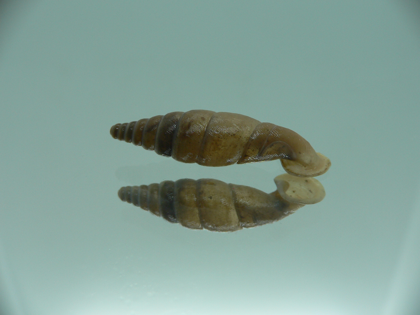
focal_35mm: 35
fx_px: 425
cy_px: 158
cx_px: 210
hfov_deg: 52.6
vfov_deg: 40.7
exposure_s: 1/80
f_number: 2.8
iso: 80
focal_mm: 4.6
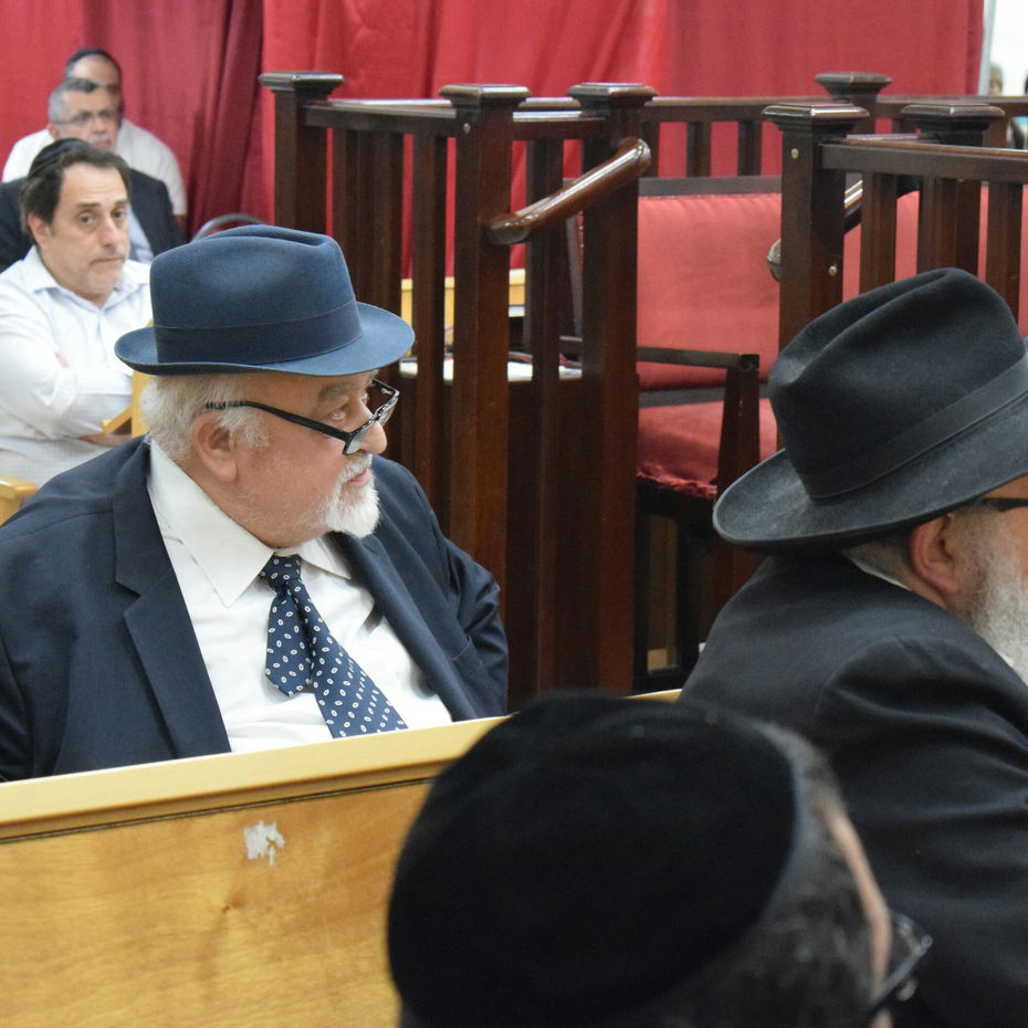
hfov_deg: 16.5
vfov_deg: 16.5
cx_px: 570
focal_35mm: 106
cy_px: 516
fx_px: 3549
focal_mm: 55
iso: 6400
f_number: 5.6
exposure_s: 1/60
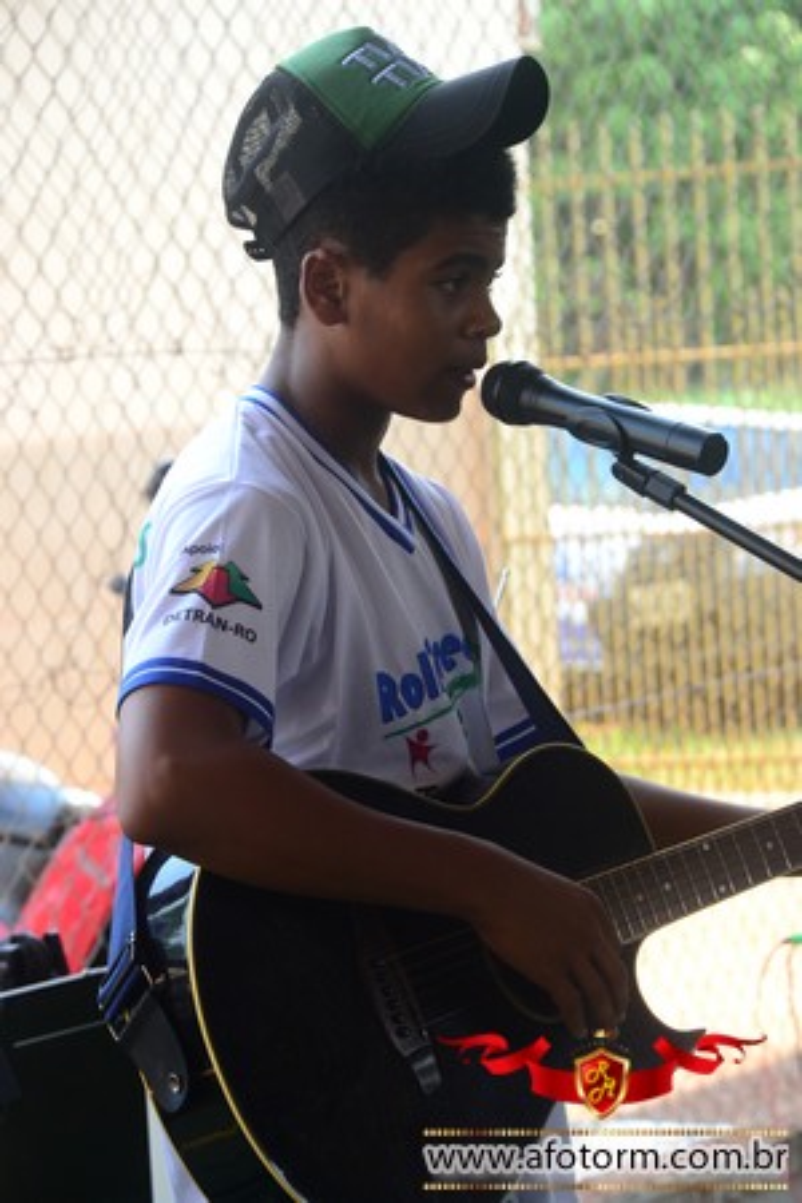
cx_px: 401
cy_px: 602
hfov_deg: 8.2
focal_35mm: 168
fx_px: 5614
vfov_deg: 12.2
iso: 400
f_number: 8
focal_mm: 112
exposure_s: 1/160
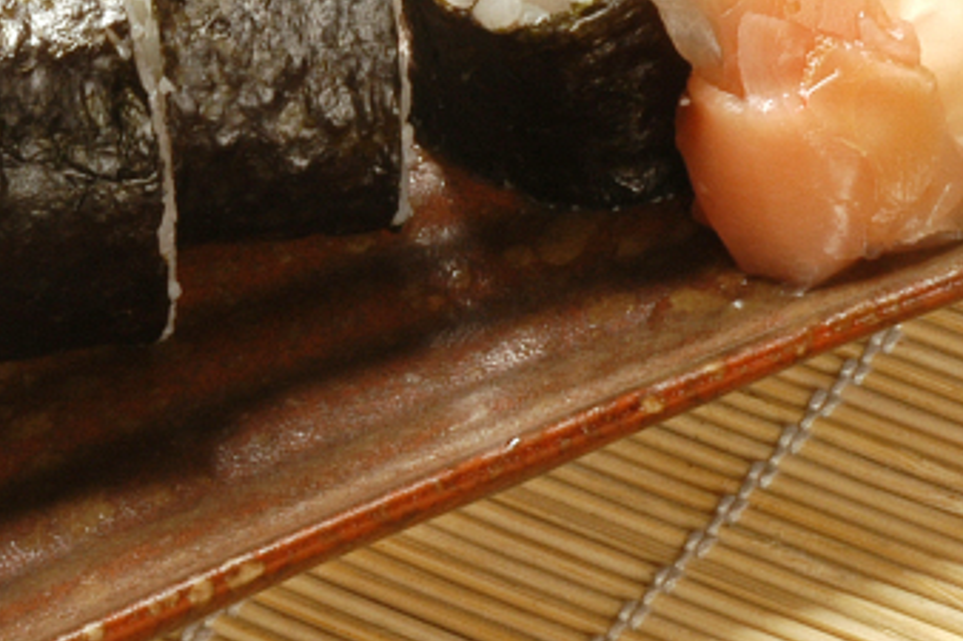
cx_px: -97
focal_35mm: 282
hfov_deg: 7.3
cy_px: 340
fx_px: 7539
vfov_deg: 4.9
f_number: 29
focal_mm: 62
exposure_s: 1/60
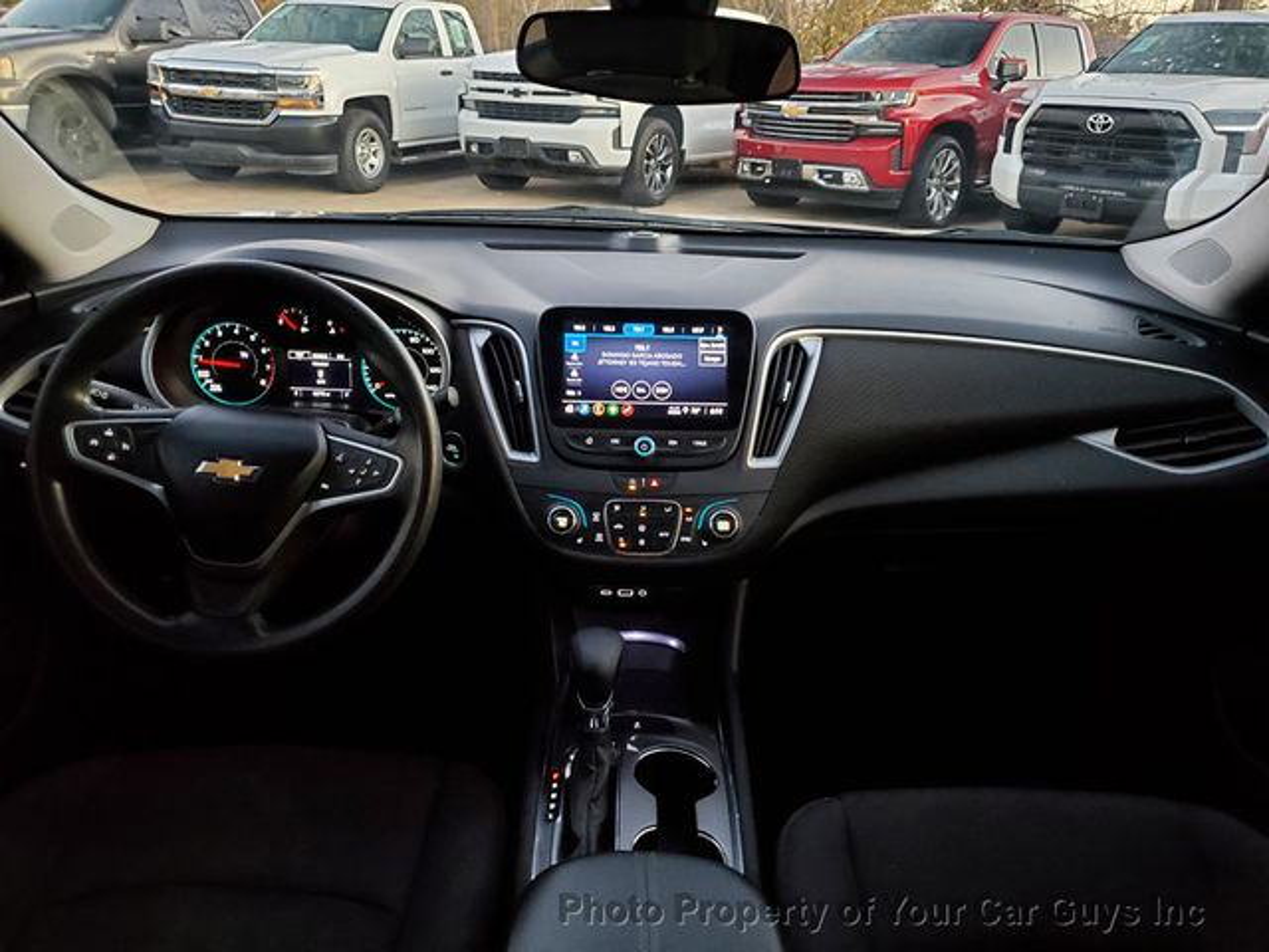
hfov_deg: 67.3
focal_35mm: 26
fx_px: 953
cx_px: 634
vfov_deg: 53.1
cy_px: 476
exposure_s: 1/17
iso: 640
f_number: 1.5
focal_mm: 4.3
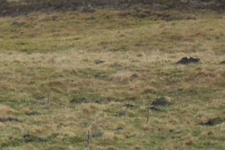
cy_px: 105
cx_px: -231
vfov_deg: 2.6
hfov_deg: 3.9
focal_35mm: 530
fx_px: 3309
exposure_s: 1/90
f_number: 5.2
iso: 200
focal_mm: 18.1
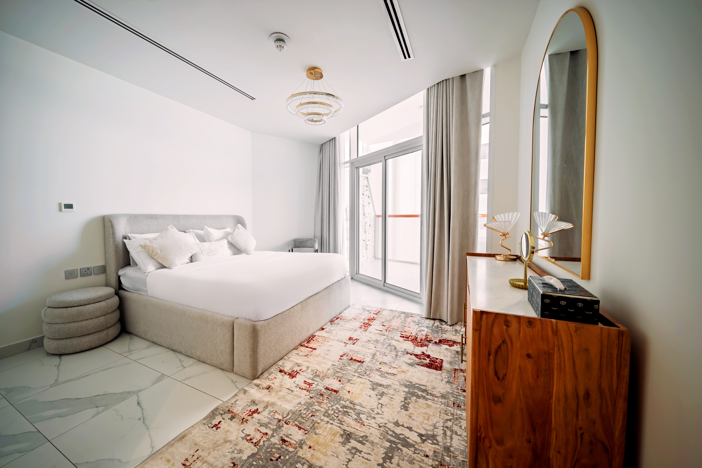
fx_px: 234
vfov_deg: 90.0
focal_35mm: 12
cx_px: 351
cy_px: 234
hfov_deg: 112.6
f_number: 8
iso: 100
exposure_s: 1/50
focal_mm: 12
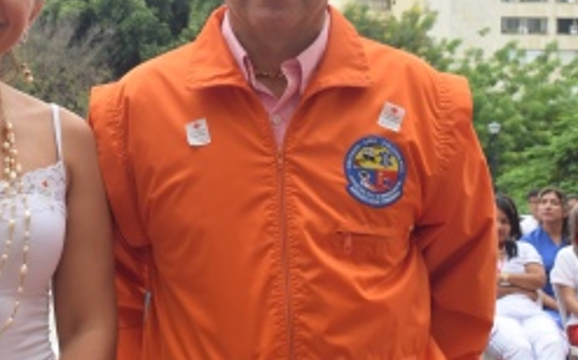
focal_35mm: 86
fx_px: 1353
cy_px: 95
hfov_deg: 23.9
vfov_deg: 15.1
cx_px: 168
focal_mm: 31
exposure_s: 1/160
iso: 400
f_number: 10
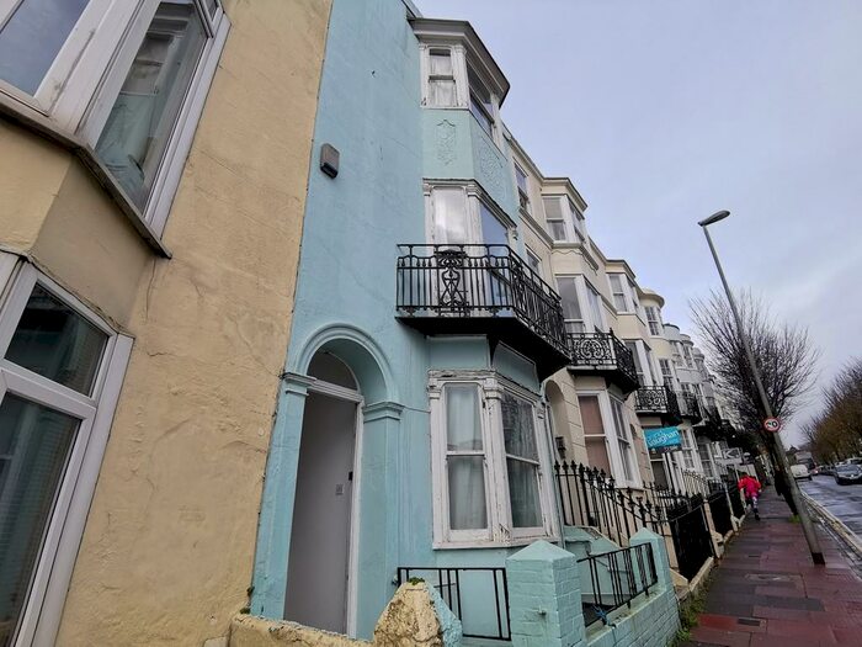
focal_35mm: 17
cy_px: 324
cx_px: 431
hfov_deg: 91.0
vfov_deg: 74.7
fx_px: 423
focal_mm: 2.26
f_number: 2.2
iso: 50
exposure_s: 1/342
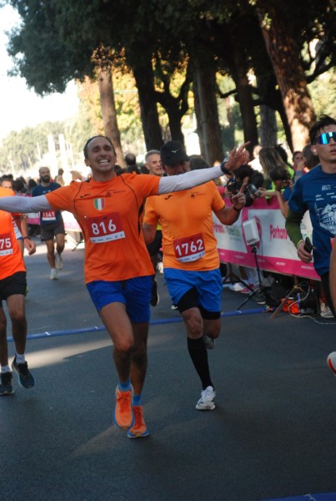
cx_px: 168
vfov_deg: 18.1
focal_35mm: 112
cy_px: 250
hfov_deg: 12.2
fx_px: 1567
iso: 1000
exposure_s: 1/320
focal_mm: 75
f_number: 5.6
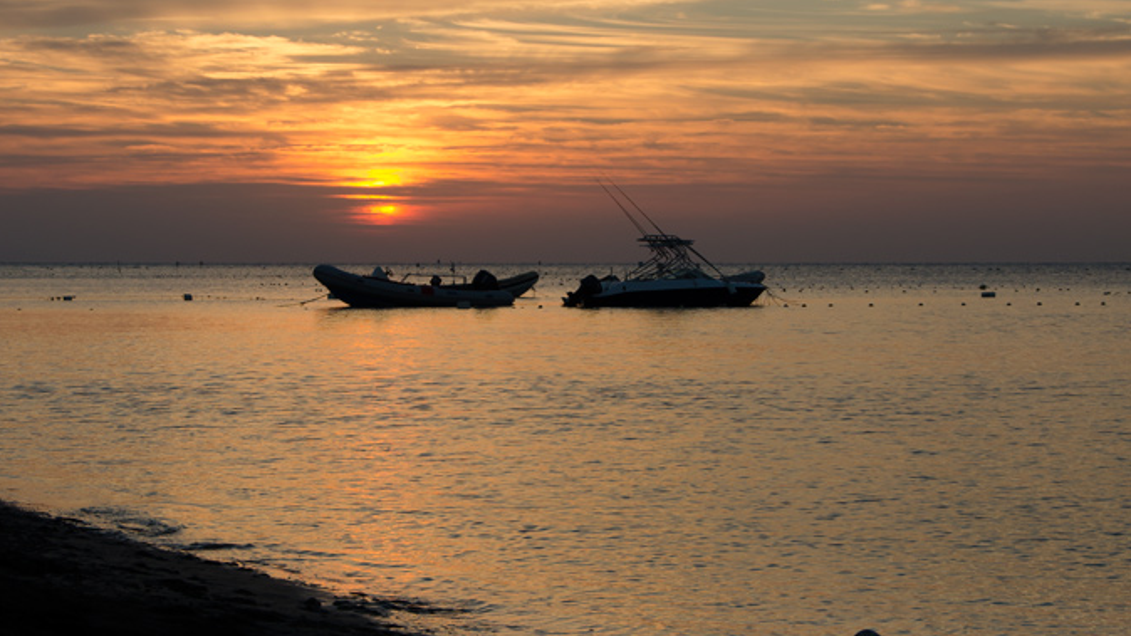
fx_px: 2999
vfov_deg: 12.1
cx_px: 564
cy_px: 332
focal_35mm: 100
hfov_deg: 21.4
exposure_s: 1/250
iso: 160
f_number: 8
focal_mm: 42
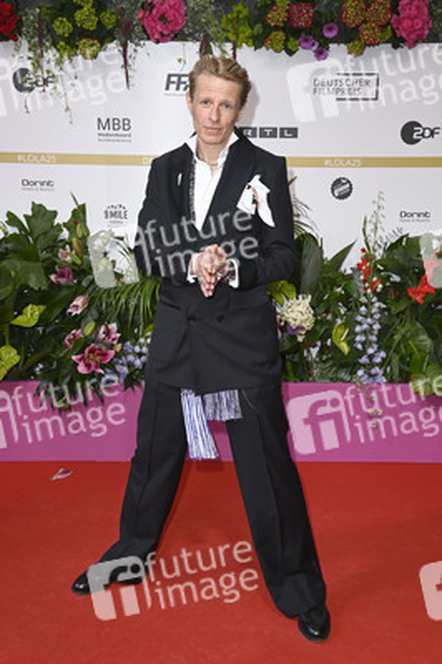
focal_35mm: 48
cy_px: 332
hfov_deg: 28.0
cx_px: 221
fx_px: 885
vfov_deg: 41.1
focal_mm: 48
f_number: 6.3
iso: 640
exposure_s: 1/200
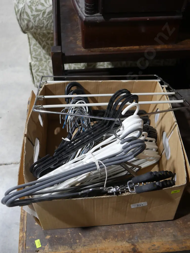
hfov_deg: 36.0
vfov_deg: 46.8
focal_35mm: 40
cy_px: 126
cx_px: 95
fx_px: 292
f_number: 4.5
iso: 500
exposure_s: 1/60
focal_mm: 20
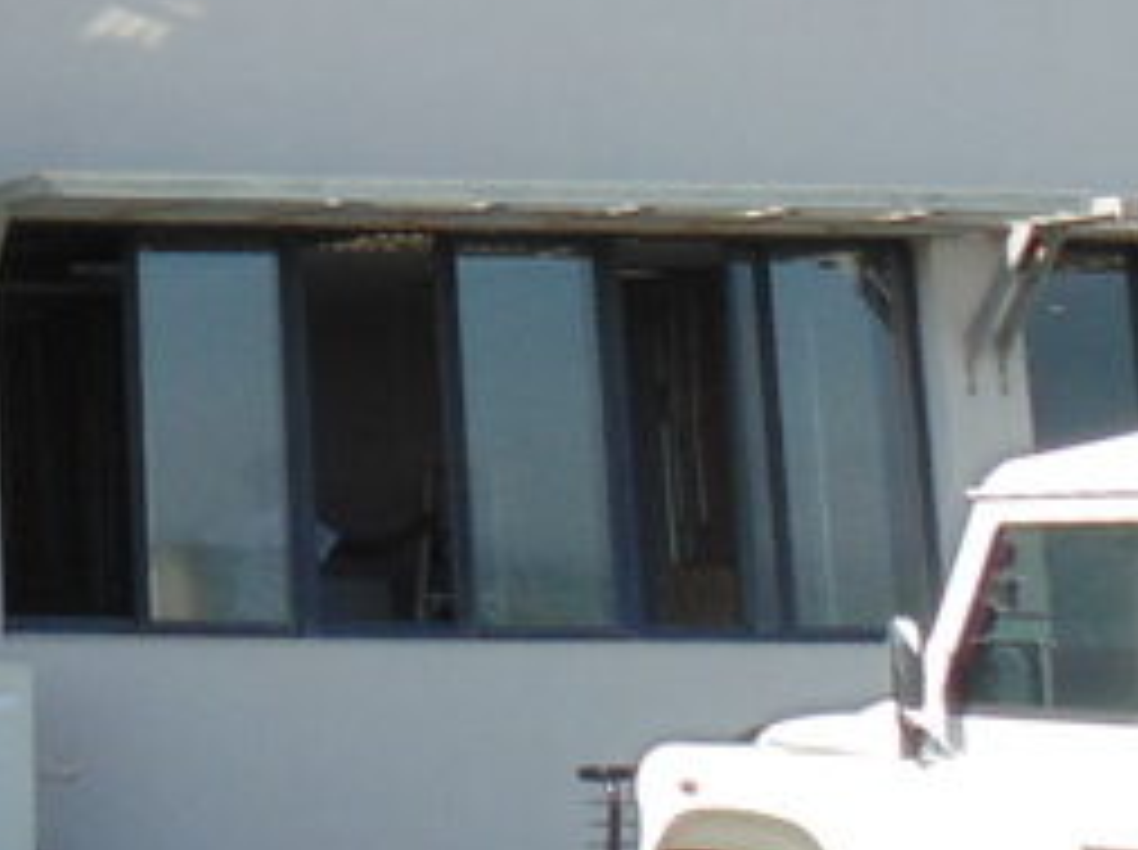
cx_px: -909
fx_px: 3742
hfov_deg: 15.0
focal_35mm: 114
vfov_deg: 12.6
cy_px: -171
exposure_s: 1/640
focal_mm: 4.3
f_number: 3.1
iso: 80
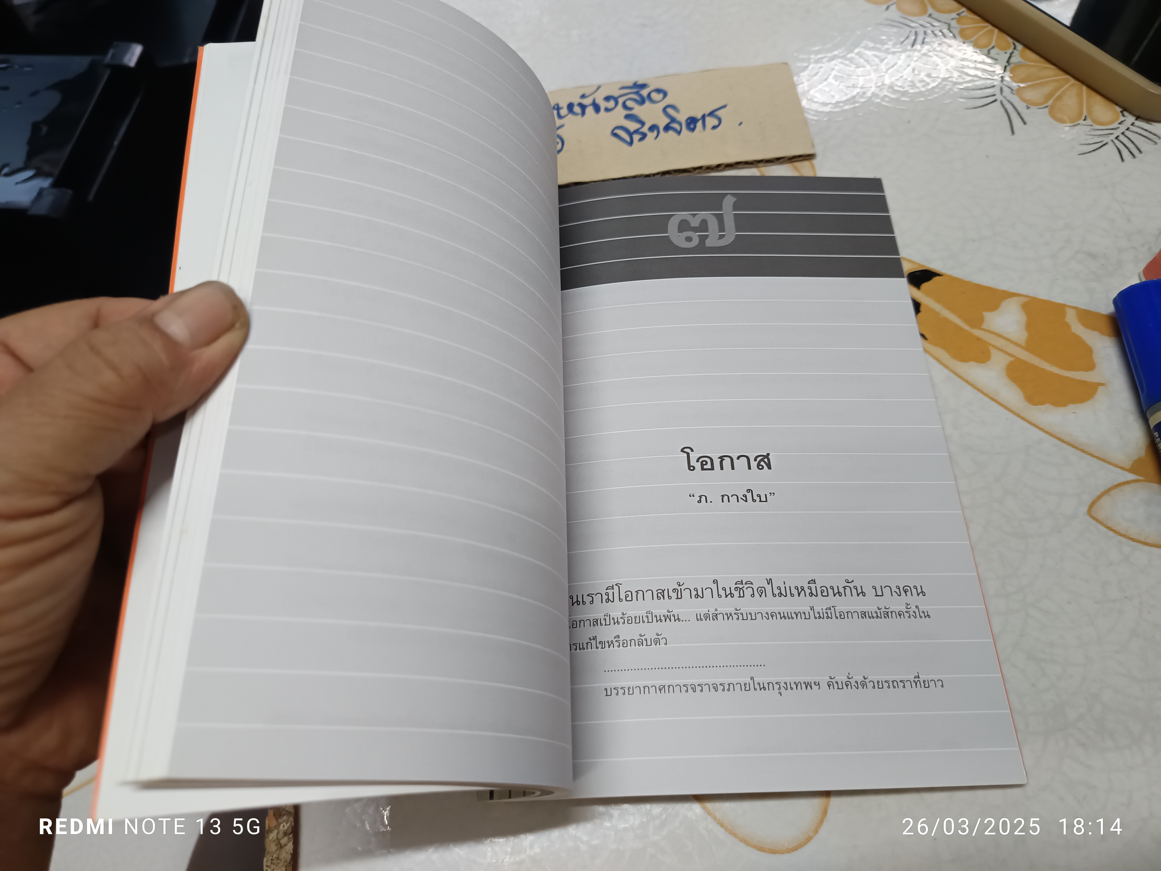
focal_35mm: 24
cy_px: 436
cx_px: 580
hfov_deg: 71.6
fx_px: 805
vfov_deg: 56.8
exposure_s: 1/50
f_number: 1.7
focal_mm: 5.31
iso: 1050
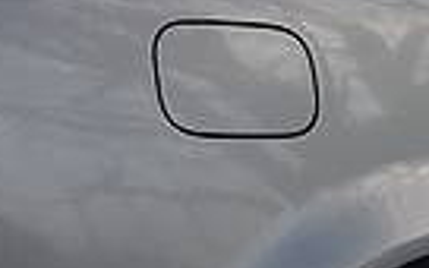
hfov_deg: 11.2
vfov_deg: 7.1
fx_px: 2116
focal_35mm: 181
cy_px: 426
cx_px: 584
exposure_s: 1/818
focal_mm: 4.2
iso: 25
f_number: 2.2
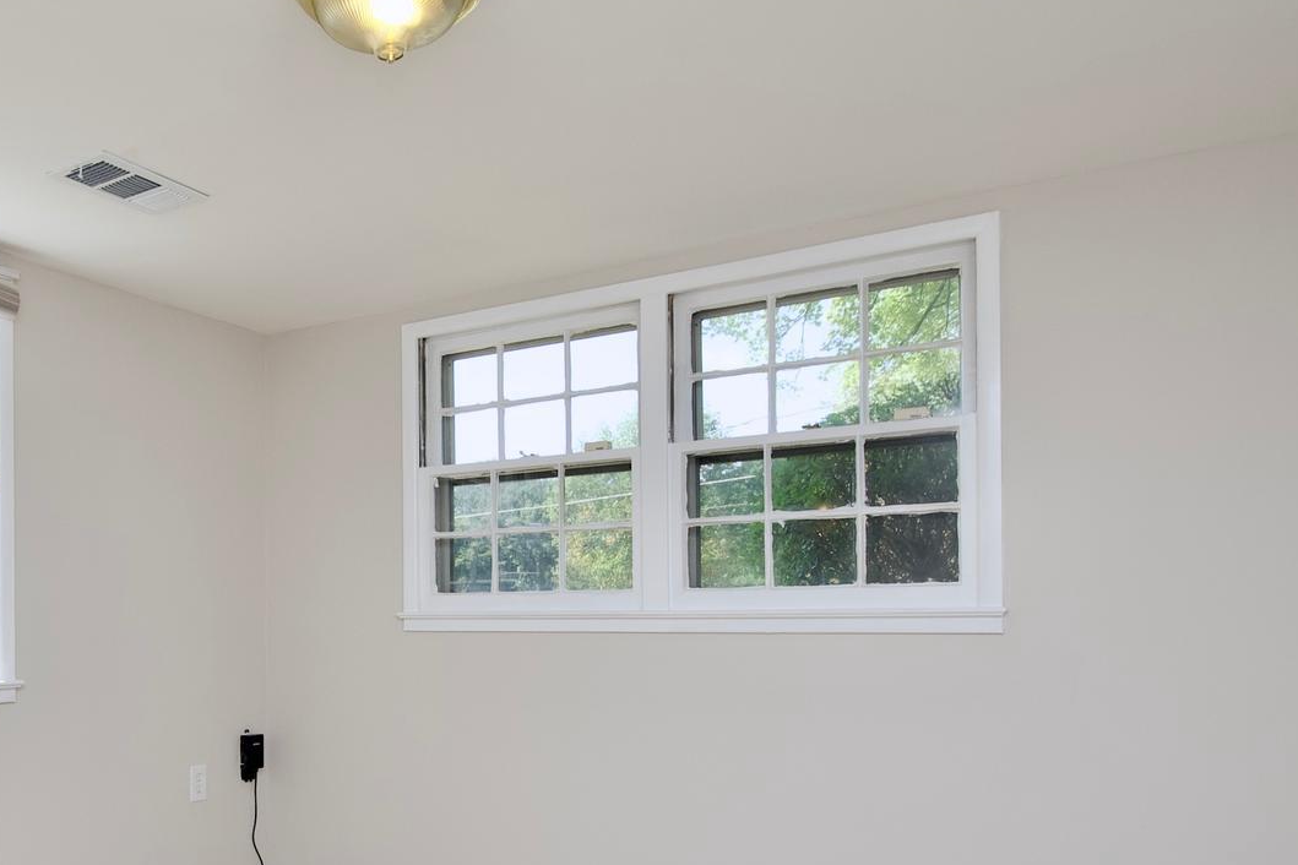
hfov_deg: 60.0
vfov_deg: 44.4
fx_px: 1046
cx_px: 315
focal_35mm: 29
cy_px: 570
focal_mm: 10
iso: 320
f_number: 7.1
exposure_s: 1/200
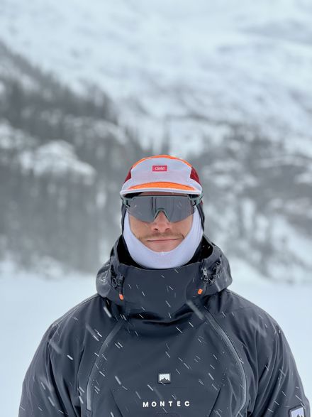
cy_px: 208
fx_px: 926
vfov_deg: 25.3
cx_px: 156
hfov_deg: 19.1
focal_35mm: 77
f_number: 2.8
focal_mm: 9
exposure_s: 1/131
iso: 20
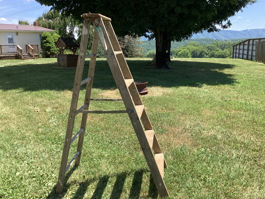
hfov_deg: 56.8
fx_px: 245
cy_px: 100
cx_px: 137
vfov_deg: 44.2
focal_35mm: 32
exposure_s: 1/411
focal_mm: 3.3
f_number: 2.4
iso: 25
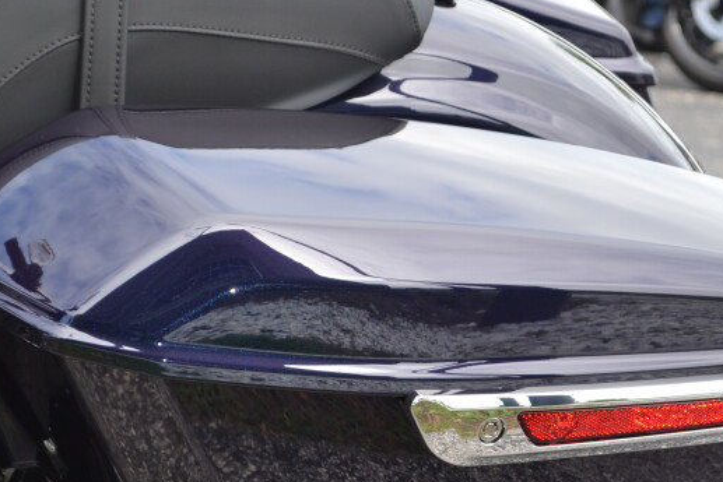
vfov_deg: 7.9
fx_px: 3495
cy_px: 400
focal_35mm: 174
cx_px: 271
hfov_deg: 11.8
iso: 125
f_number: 5.6
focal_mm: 50
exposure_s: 1/125
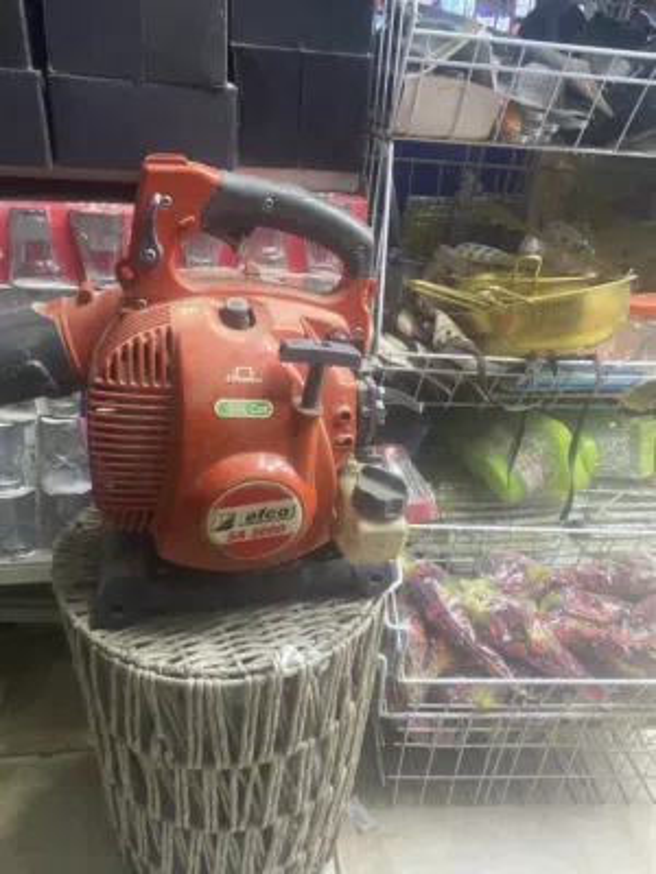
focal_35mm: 26
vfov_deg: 67.3
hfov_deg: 53.1
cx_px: 328
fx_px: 657
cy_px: 437
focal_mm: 4.25
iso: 500
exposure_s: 1/33
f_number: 1.8
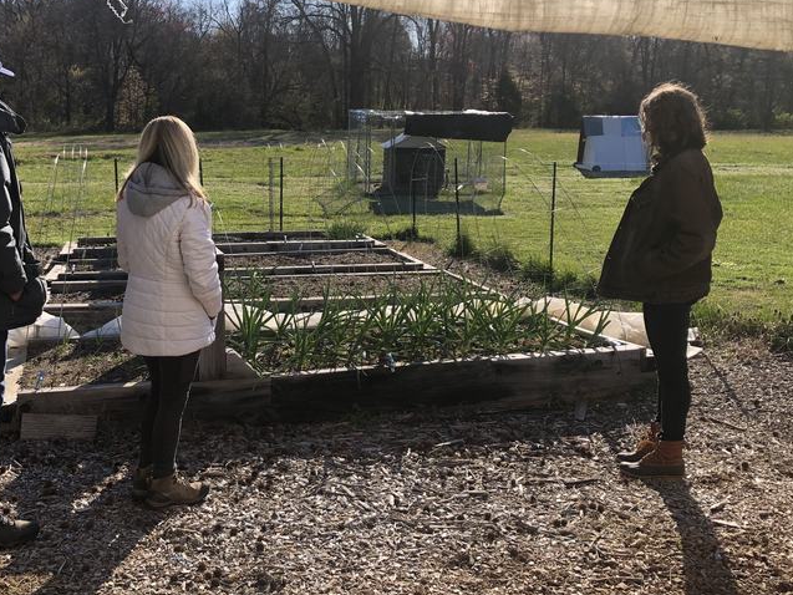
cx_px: 306
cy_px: 259
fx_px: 939
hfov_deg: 45.4
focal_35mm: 41
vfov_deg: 35.1
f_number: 1.8
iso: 20
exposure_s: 1/1245
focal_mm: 3.99
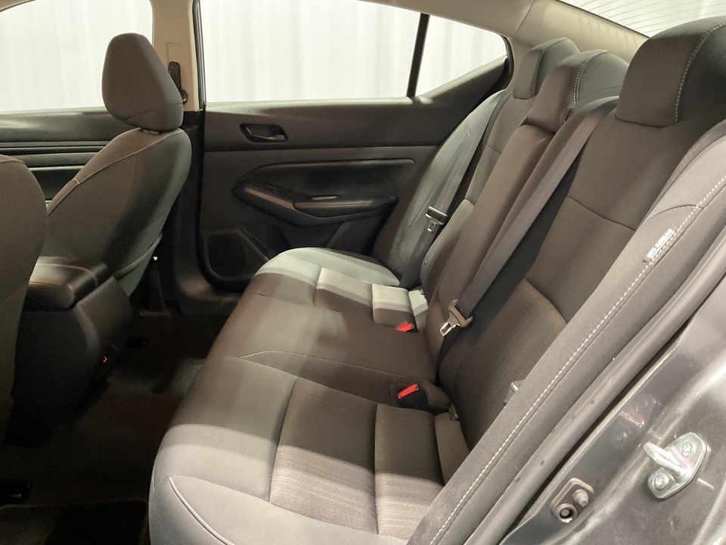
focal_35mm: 29
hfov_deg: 61.7
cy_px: 272
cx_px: 363
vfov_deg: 48.2
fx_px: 608
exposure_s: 1/25
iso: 320
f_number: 1.8
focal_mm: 3
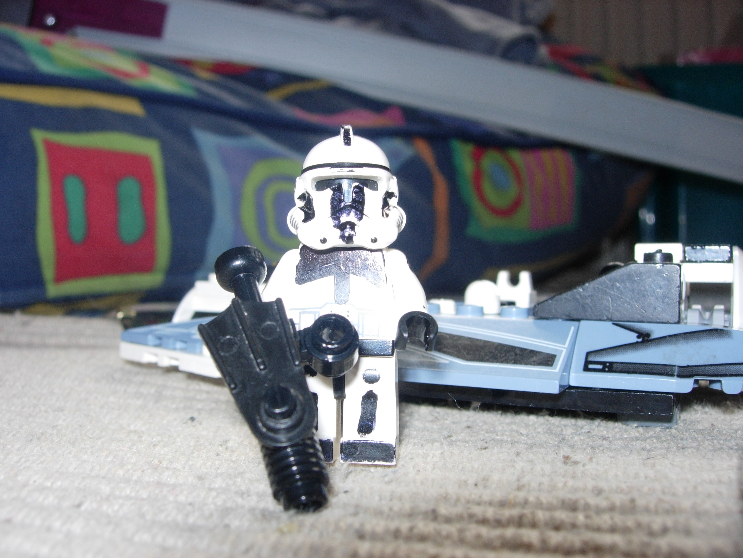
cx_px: 372
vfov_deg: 37.7
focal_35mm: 38
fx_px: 816
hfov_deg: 49.0
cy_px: 279
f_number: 4.8
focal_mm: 7.8
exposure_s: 1/32
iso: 79
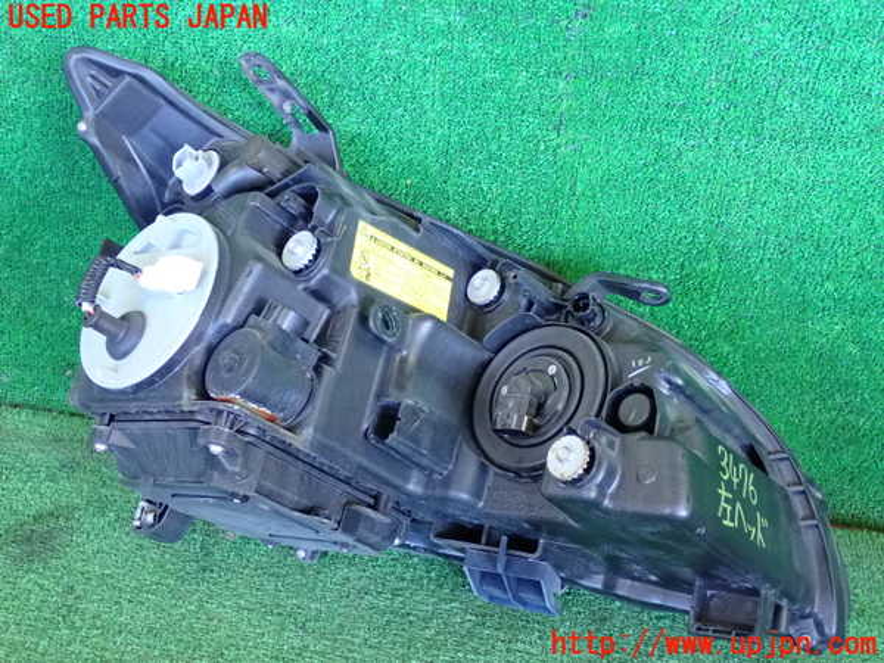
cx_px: 442
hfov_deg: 42.9
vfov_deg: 32.9
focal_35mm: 44
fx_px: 1124
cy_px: 332
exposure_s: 1/125
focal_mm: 7.84
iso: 1600
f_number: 2.9
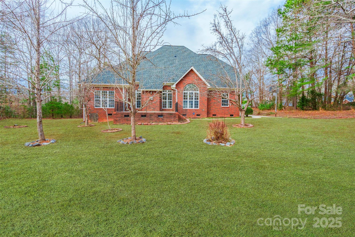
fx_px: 163
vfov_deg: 72.0
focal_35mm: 16
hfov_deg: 95.0
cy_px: 118
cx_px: 178
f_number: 11
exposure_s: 1/500
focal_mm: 11
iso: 800
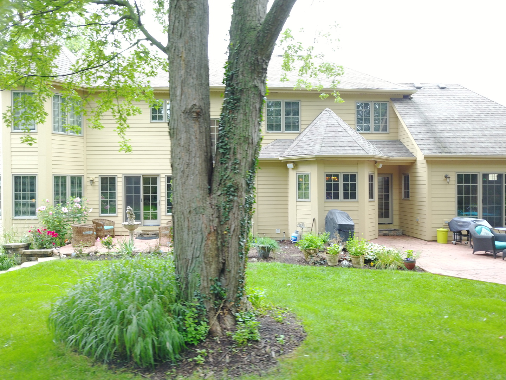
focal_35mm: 26
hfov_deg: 67.3
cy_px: 190
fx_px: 380
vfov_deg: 53.1
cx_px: 253
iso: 121
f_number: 2.2
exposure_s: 1/50
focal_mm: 4.73
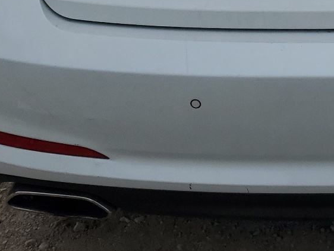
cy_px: -89
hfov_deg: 24.8
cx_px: 354
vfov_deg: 18.3
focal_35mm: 74
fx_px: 714
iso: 50
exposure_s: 1/10000
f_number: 1.5
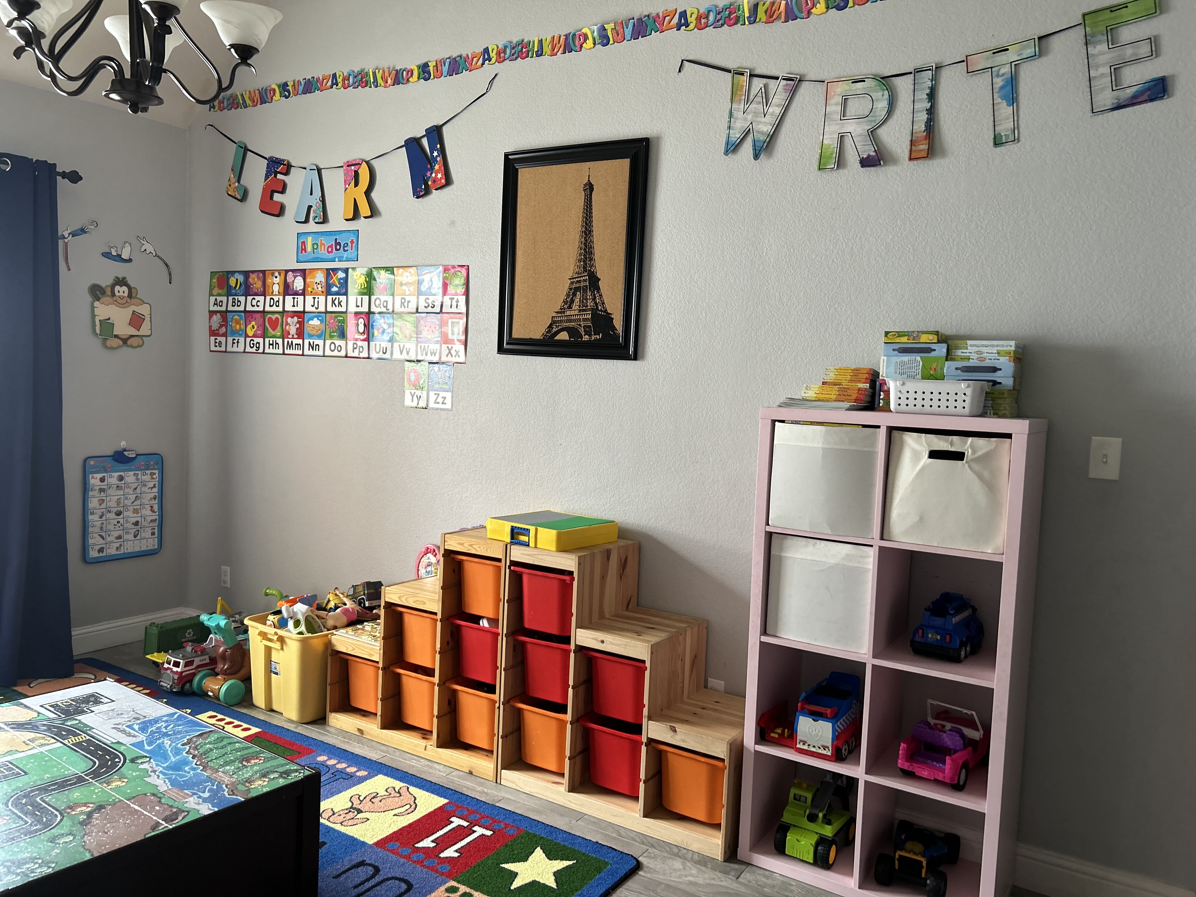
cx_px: 598
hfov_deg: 67.3
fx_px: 898
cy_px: 448
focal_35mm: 26
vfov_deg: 53.1
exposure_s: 1/60
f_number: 1.5
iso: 160
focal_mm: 5.7
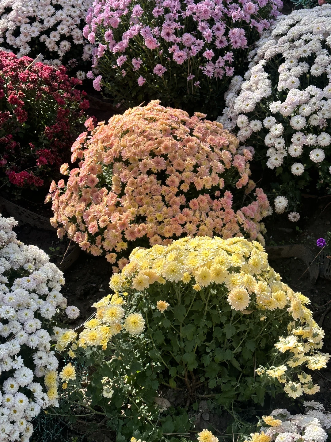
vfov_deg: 39.7
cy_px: 221
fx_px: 612
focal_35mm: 48
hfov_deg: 30.3
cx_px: 166
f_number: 1.78
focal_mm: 6.86
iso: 64
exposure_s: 1/608
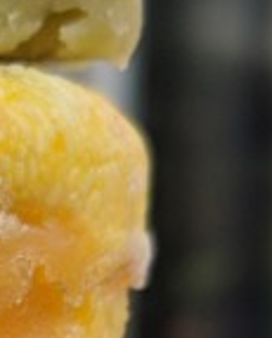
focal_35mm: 184
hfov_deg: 7.9
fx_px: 1846
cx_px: -352
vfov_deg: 10.1
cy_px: 541
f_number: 1.8
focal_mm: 4.44
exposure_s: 1/308
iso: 50
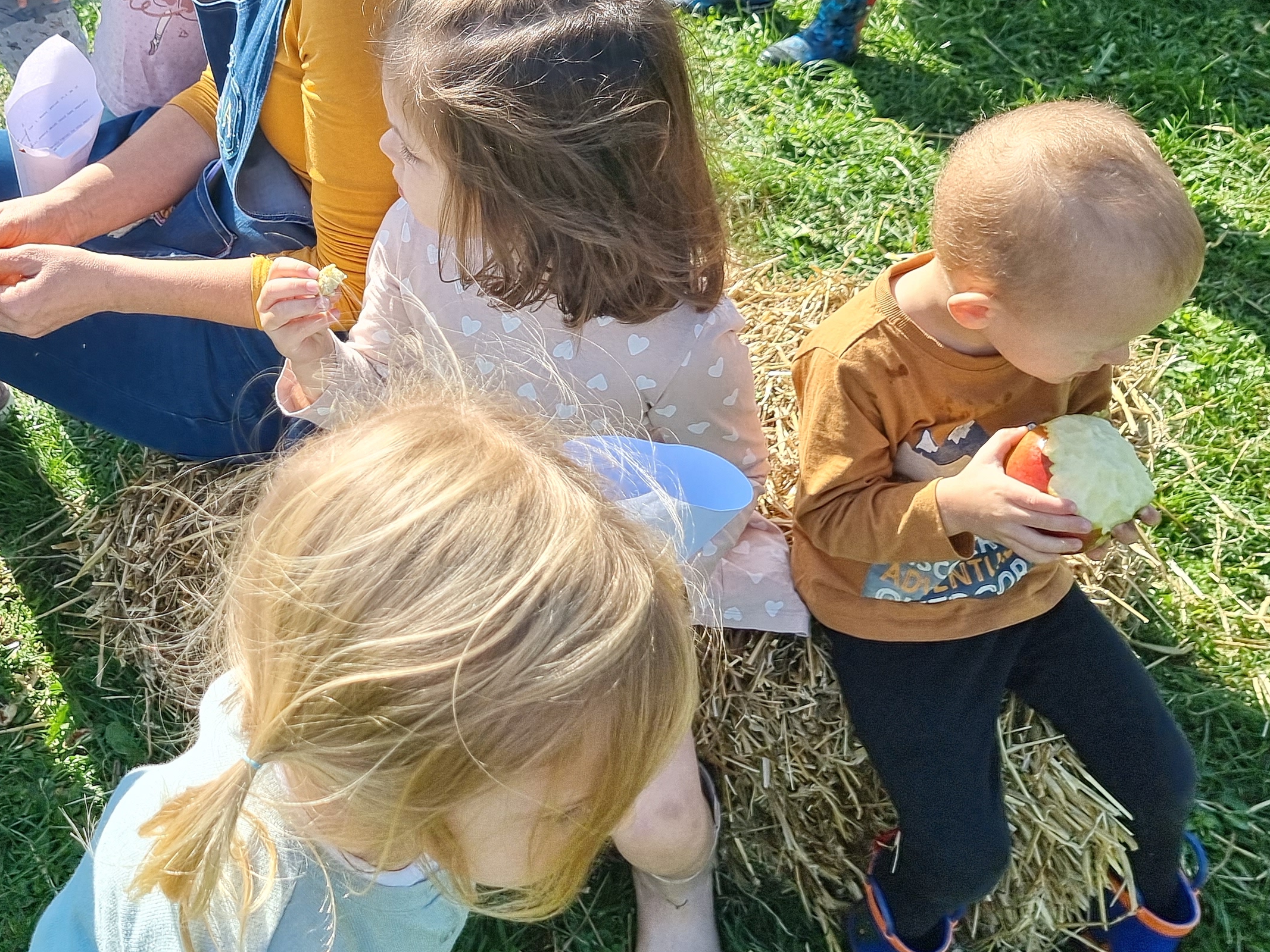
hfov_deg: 40.9
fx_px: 1651
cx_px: 316
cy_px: 273
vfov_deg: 31.8
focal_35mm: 45
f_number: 1.8
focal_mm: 6.7
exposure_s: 1/410
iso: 50
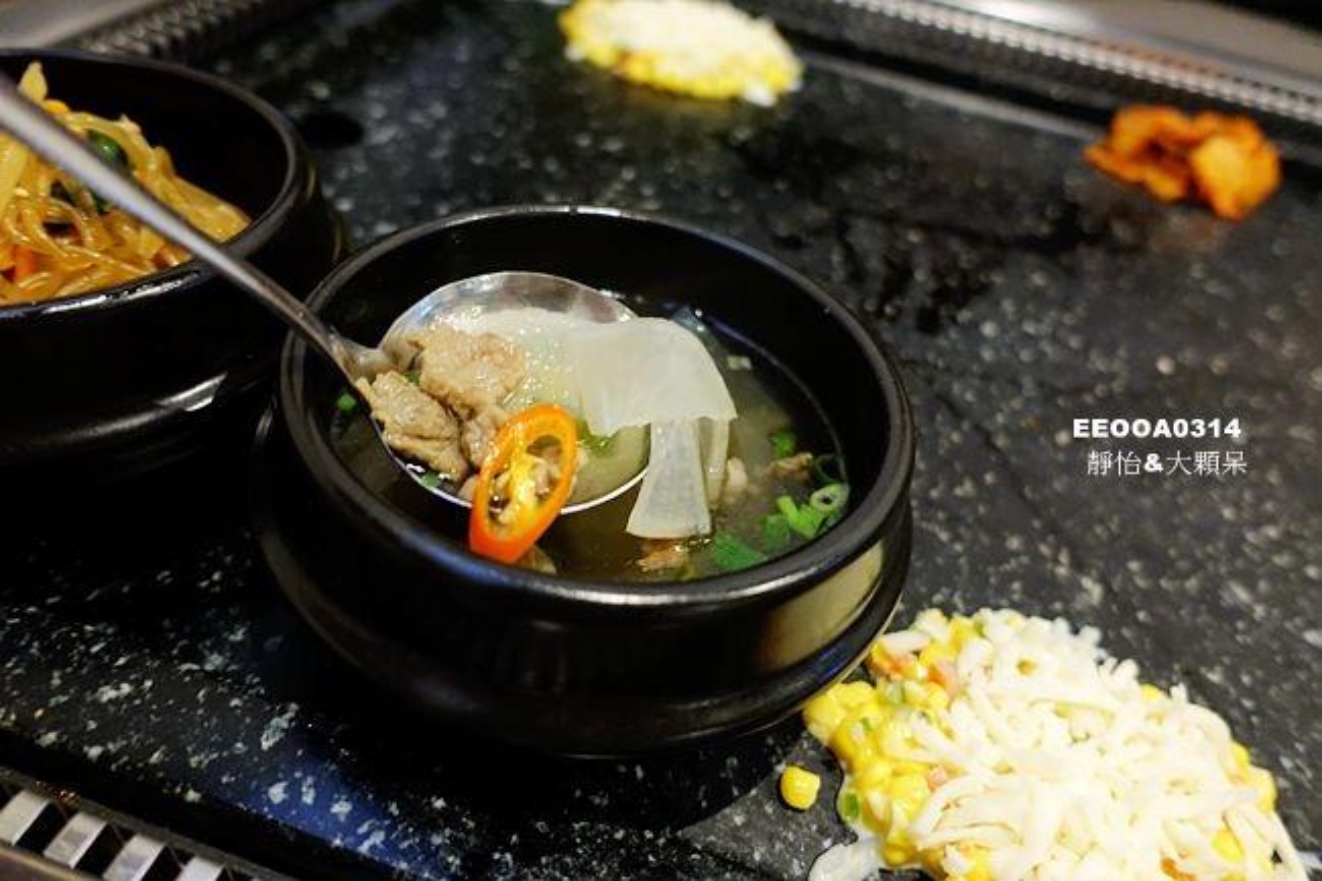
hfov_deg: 73.8
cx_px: 661
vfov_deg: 53.1
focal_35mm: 24
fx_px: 881
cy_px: 440
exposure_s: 1/20
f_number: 1.8
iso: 800
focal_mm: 8.8
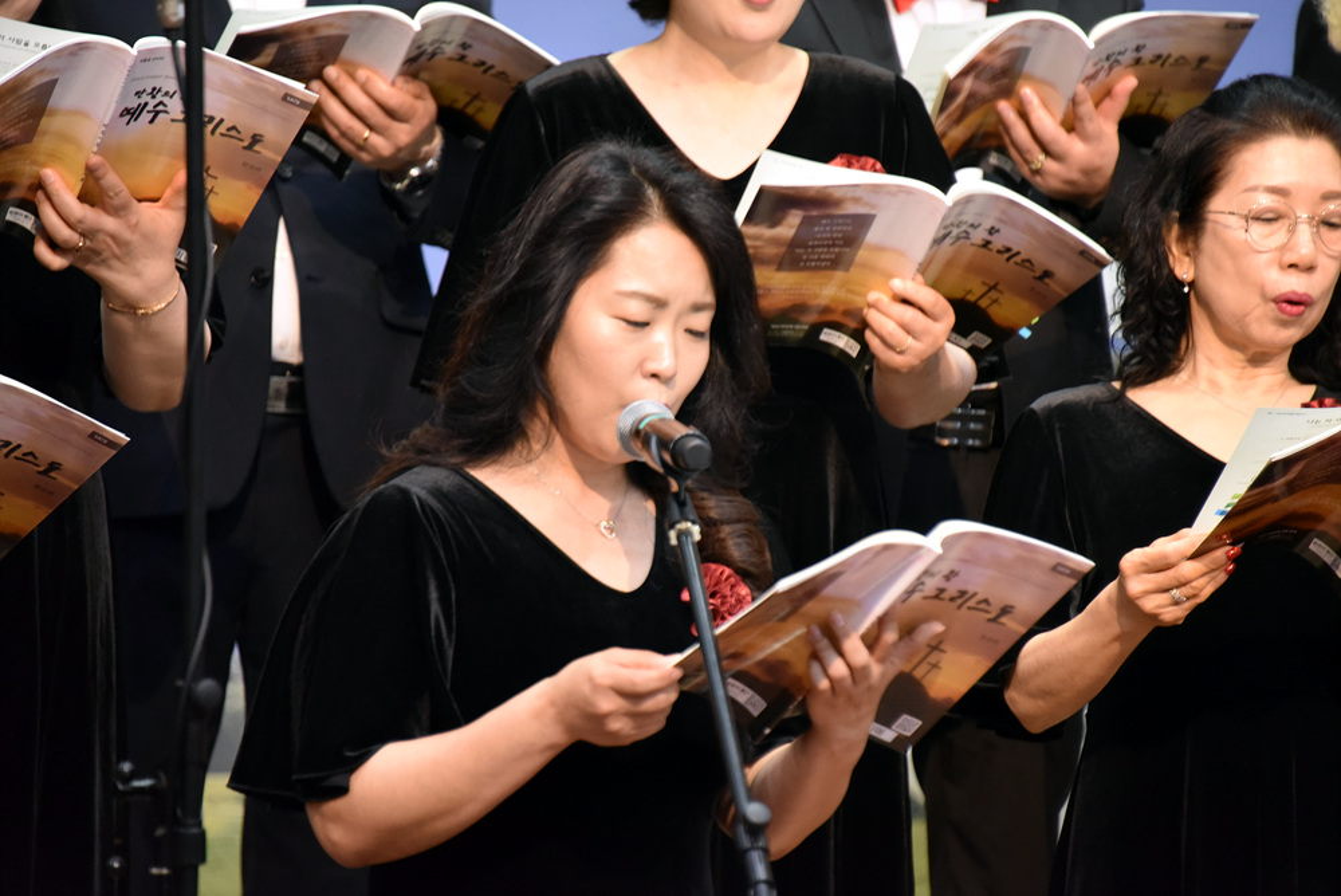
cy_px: 448
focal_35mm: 300
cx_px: 670
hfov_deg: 6.9
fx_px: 11181
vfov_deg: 4.6
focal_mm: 300
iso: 5000
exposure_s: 1/125
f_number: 5.6
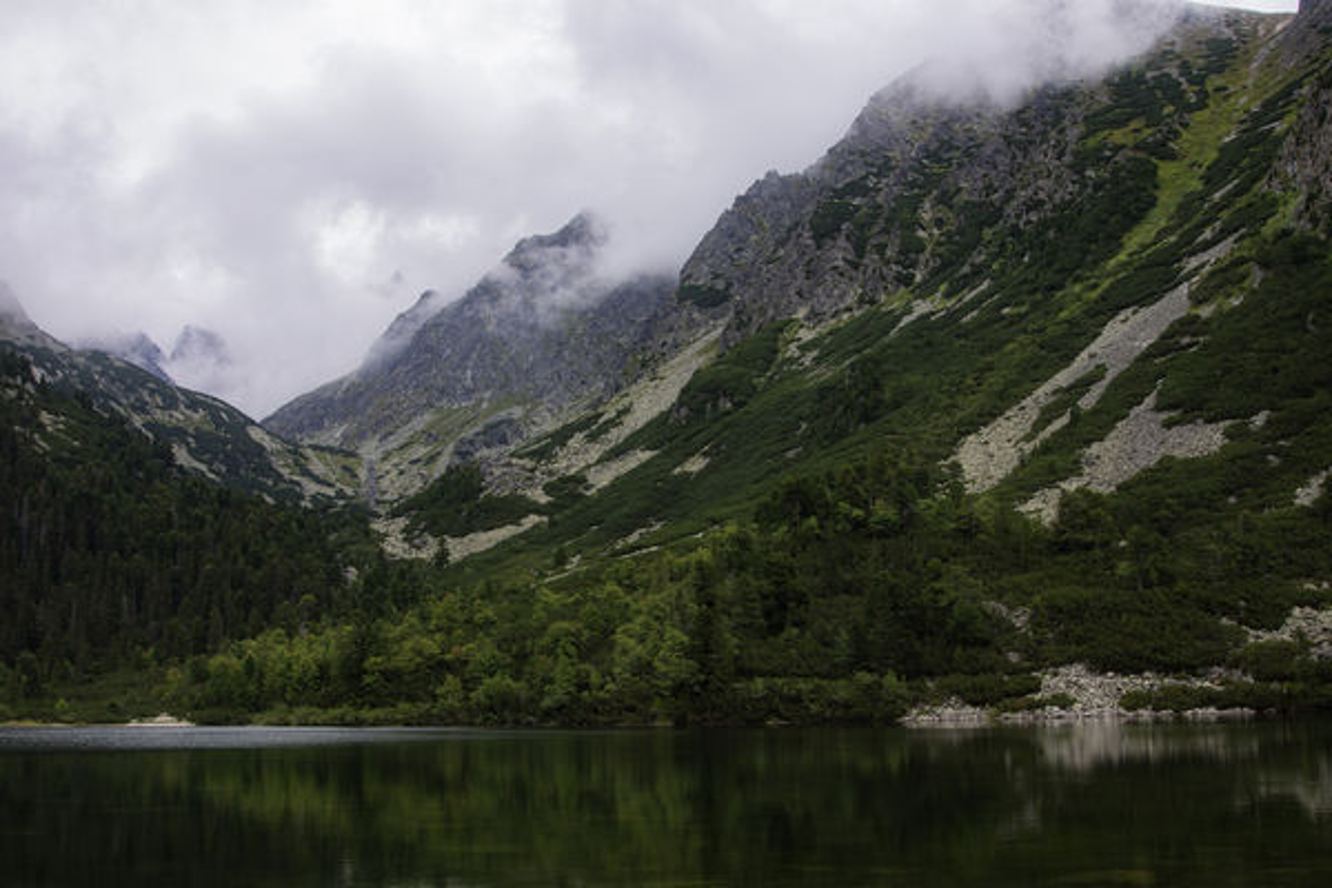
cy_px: 444
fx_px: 1332
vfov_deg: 36.9
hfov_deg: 53.1
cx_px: 666
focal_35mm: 36
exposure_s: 1/40
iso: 100
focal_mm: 24
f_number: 9
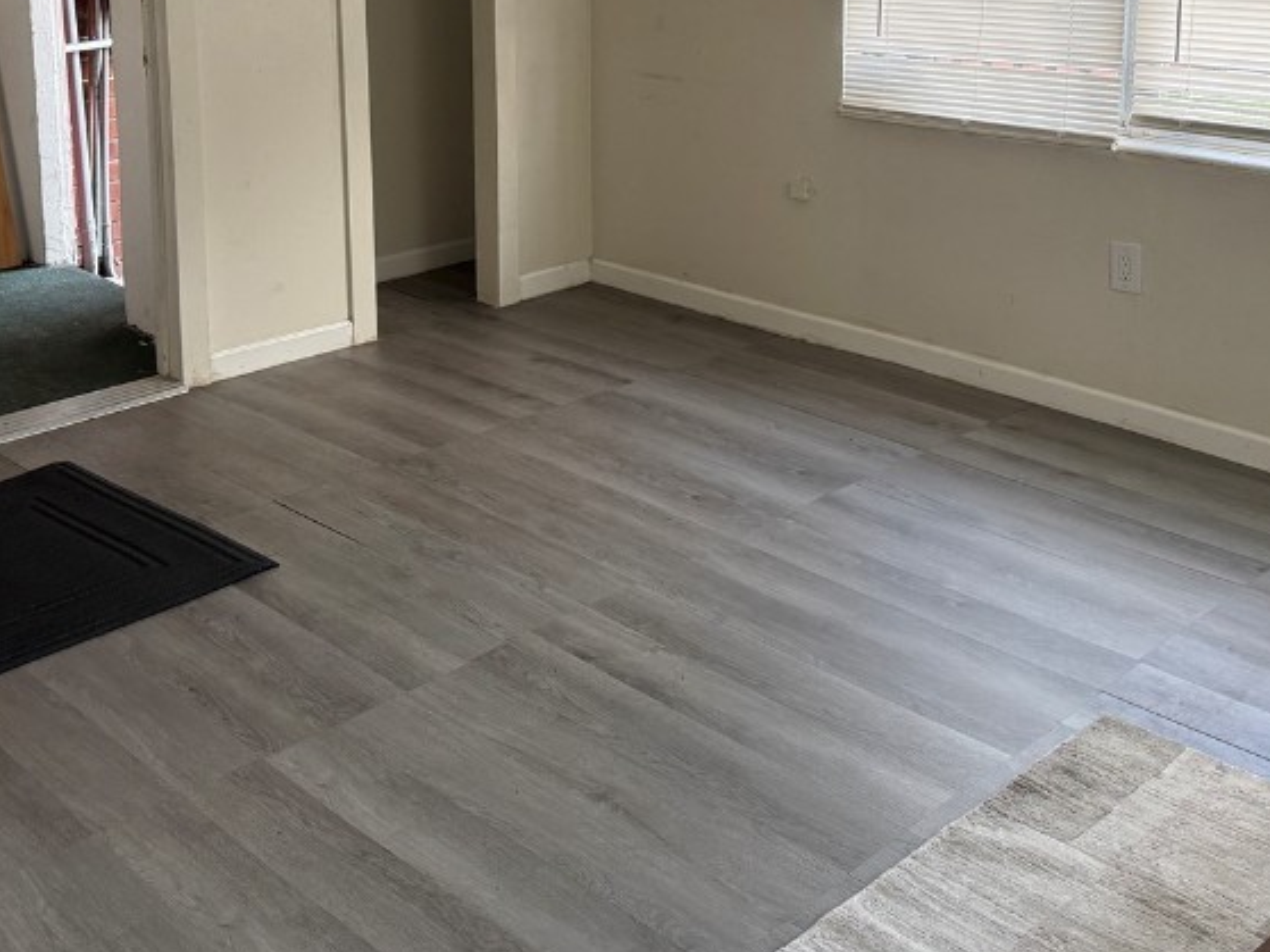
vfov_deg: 31.7
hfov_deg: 42.9
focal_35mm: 44
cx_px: 686
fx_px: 1614
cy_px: 145
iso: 200
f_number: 1.78
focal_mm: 6.76
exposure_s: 1/121
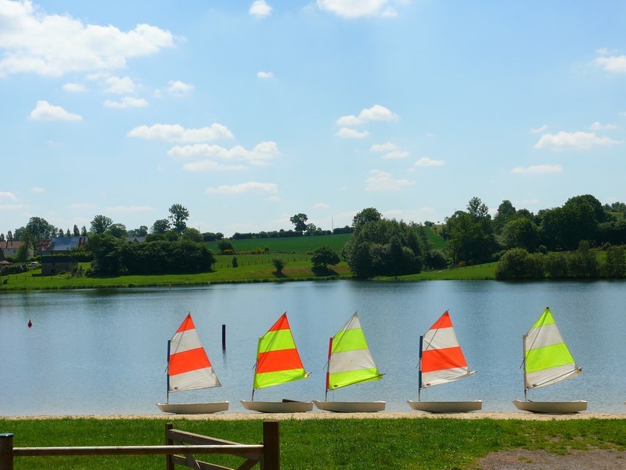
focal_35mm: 61
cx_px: 313
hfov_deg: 31.7
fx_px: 1103
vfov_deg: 24.0
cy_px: 235
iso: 100
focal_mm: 12.9
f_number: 8
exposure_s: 1/400
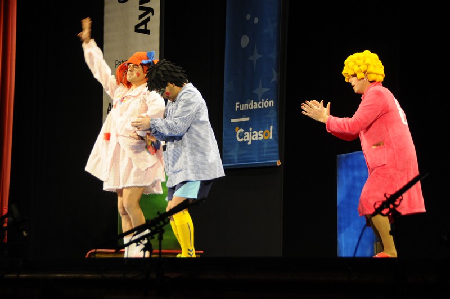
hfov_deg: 20.0
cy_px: 150
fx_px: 1273
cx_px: 225
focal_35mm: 102
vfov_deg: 13.4
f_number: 5.6
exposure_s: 1/60
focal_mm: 68
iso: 1250
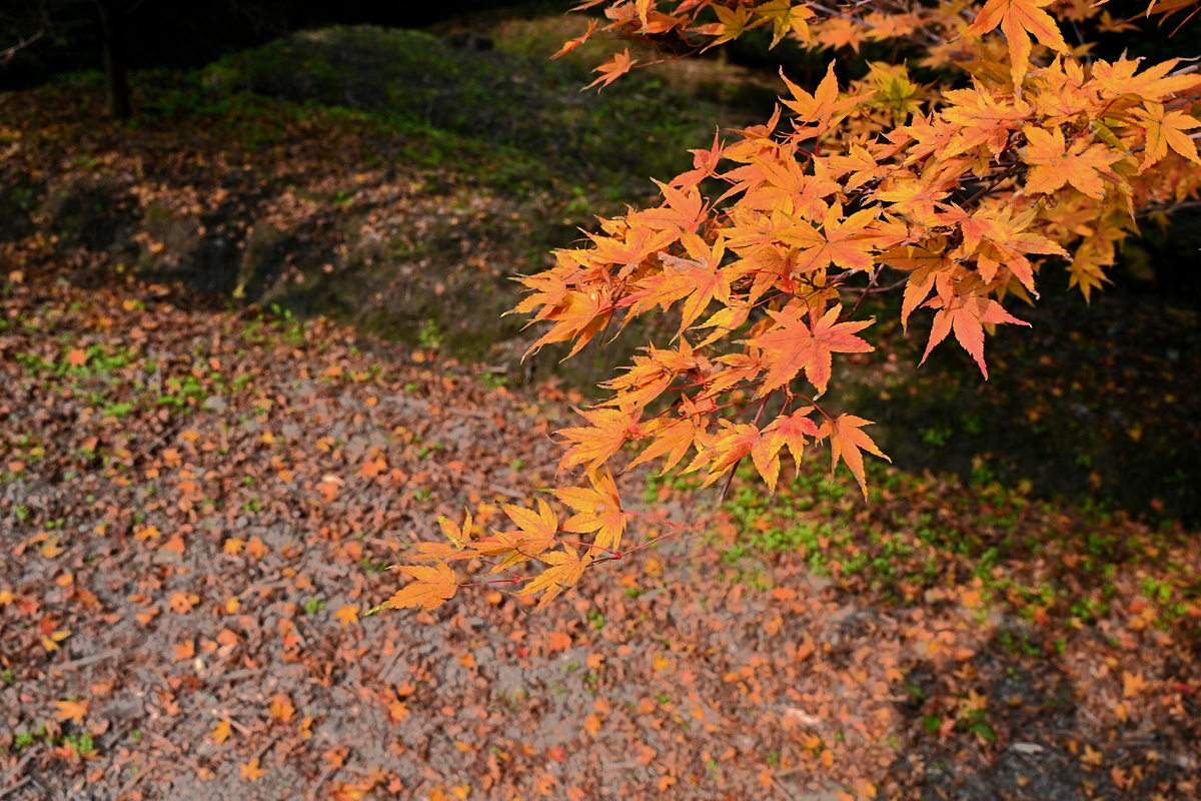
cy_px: 400
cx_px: 600
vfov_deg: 38.4
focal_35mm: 34
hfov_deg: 55.1
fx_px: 1151
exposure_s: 1/40
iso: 125
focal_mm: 34.5
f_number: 11
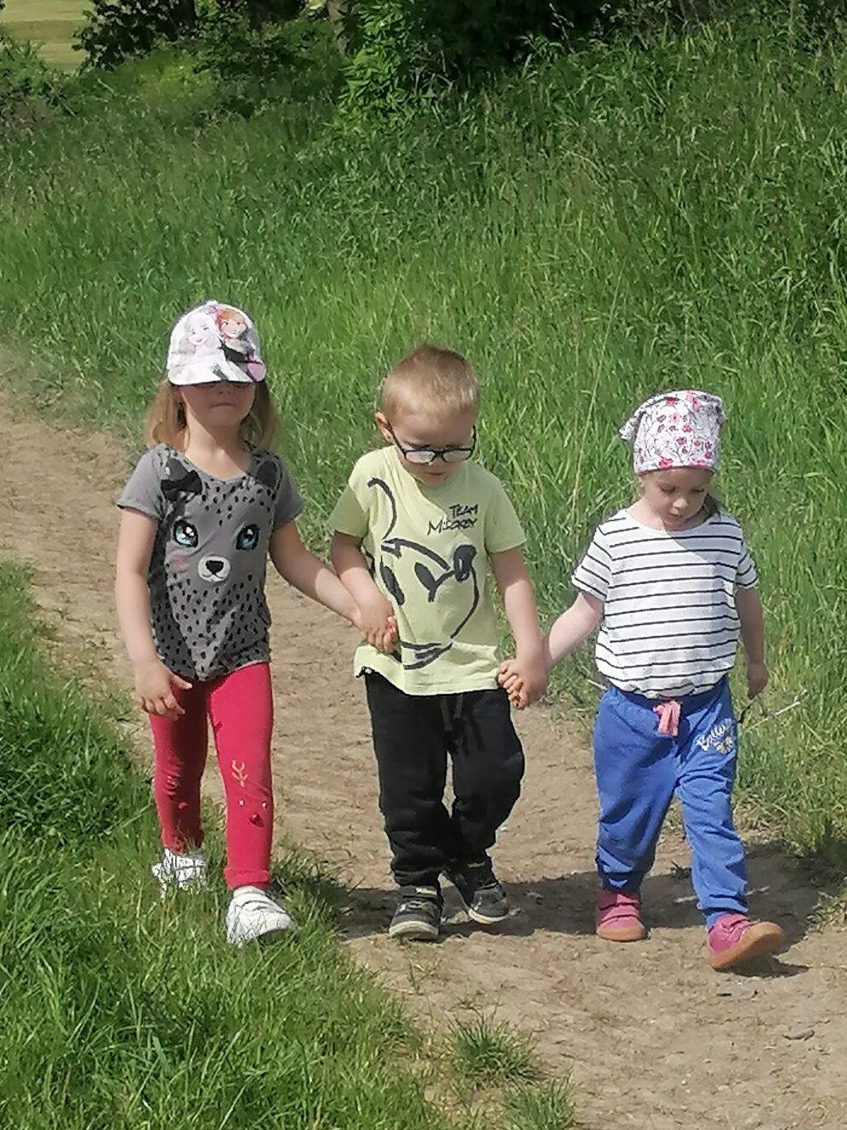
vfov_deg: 17.6
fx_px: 3656
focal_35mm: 112
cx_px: 504
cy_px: 602
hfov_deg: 13.2
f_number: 1.8
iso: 50
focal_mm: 4.75
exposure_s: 1/1767
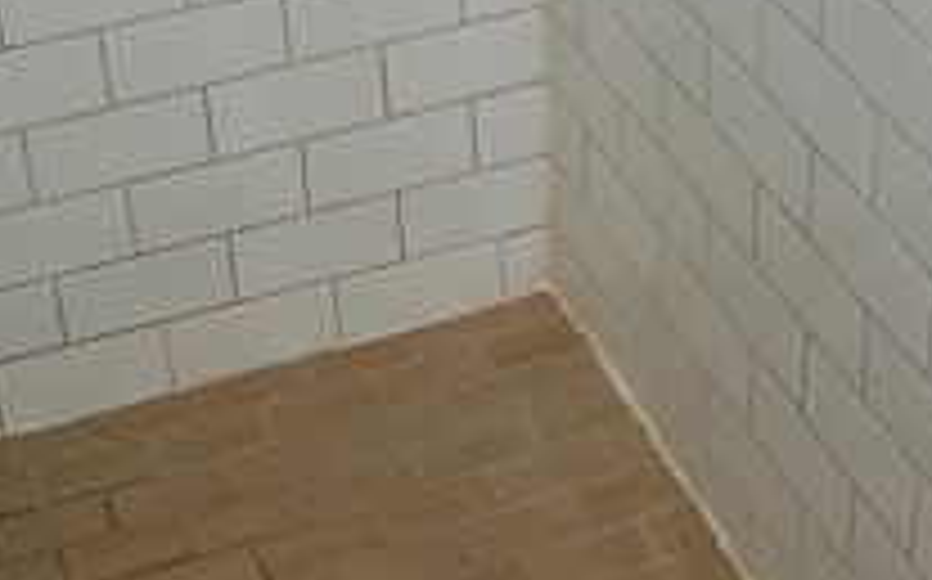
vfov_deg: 14.9
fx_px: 2157
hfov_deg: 24.2
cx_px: 279
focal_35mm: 85
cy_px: -79
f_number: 3.5
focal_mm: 18
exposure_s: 1/60
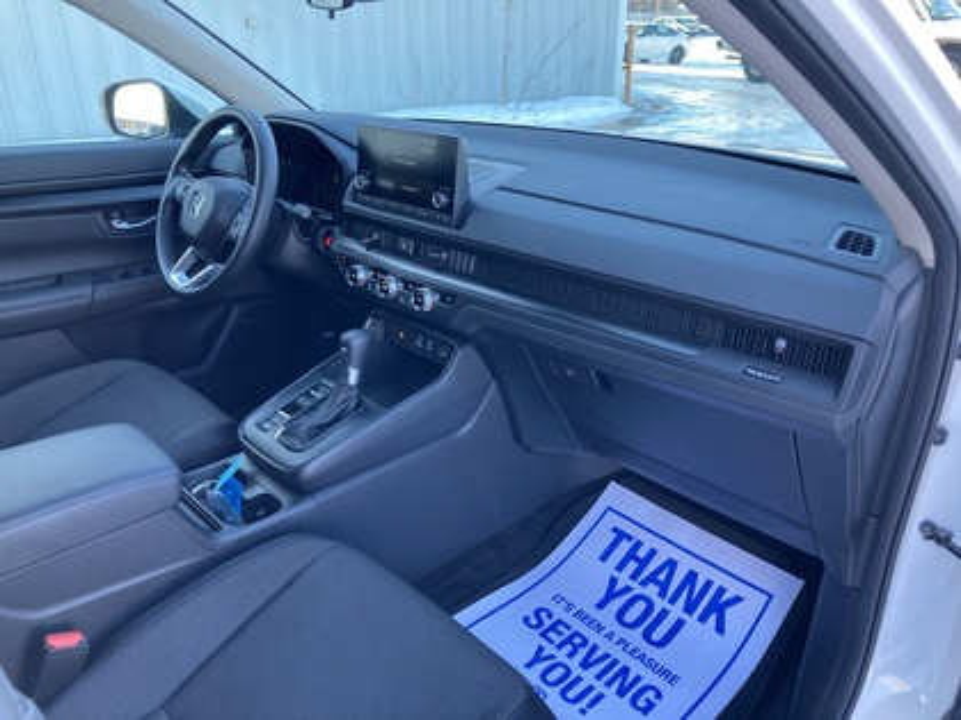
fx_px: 777
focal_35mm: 28
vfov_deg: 49.7
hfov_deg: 63.4
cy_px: 360
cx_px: 480
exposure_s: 1/117
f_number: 1.8
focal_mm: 3.99
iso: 80
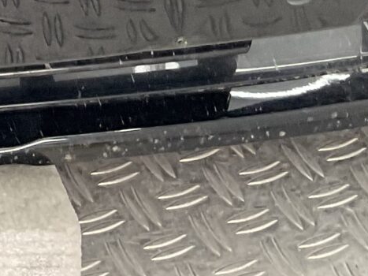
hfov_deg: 11.4
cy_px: -360
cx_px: -317
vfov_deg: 8.6
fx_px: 1690
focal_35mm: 159
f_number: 1.8
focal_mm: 3
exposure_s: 1/120
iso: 50
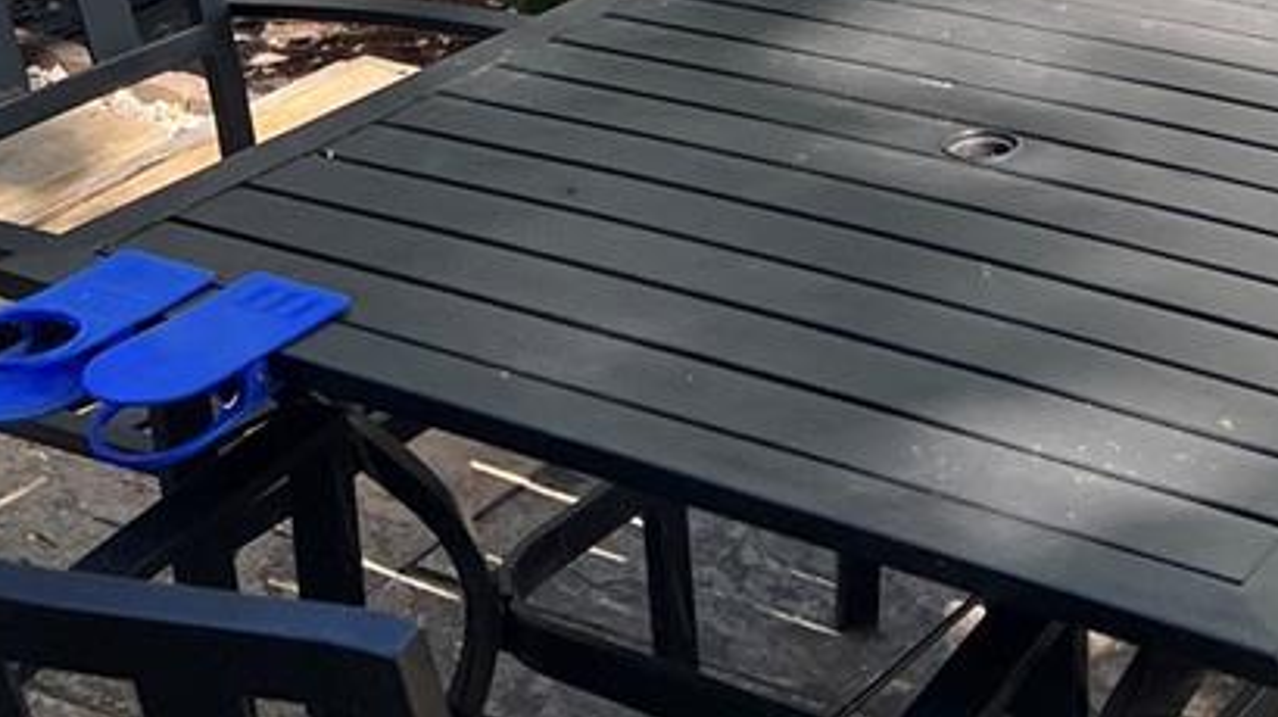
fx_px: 2811
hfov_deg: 24.9
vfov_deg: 13.6
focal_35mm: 83
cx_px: 1122
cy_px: -402
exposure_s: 1/974
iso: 50
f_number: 1.5
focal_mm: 5.7
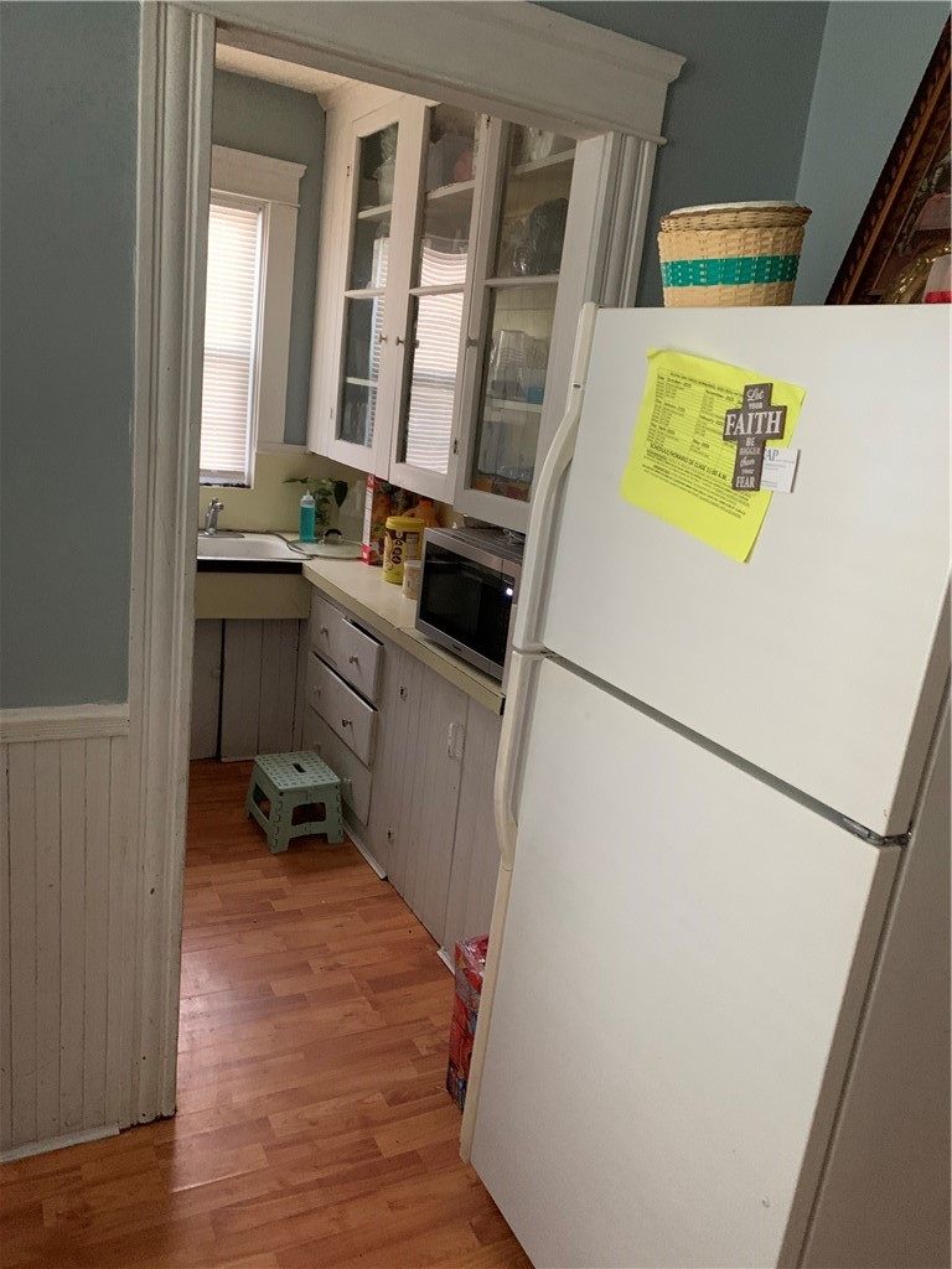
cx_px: 476
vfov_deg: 67.3
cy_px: 634
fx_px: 953
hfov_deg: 53.1
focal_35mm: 26
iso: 500
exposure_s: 1/30
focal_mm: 4.25
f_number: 1.8
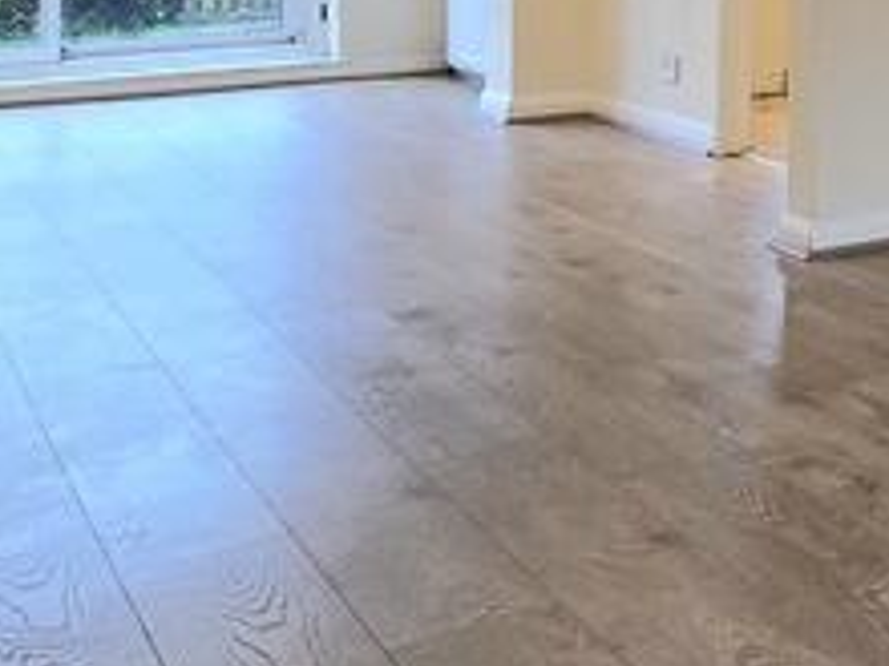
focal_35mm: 59
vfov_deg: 22.3
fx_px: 1515
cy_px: -194
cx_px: 1628
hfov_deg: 21.0
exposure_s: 1/50.3
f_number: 2.2
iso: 100
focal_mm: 2.2
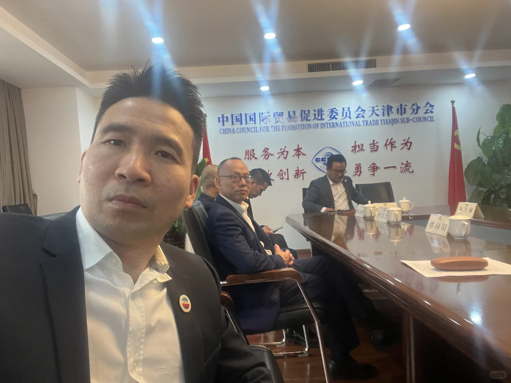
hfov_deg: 73.9
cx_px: 256
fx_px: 340
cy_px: 192
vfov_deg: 58.9
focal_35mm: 23
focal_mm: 2.71
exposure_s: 1/33
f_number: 2.2
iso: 320
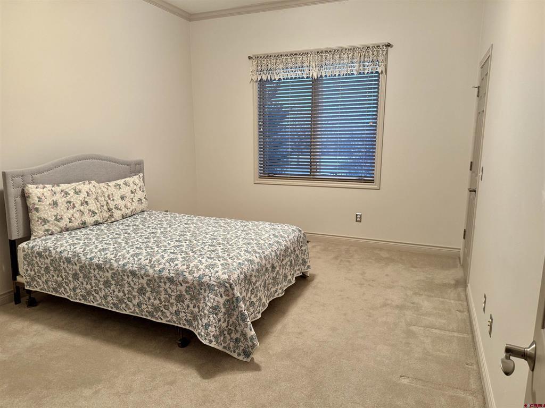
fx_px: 378
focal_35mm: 24
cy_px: 204
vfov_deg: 56.8
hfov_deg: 71.6
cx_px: 272
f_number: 1.78
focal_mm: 6.76
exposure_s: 1/60
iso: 200
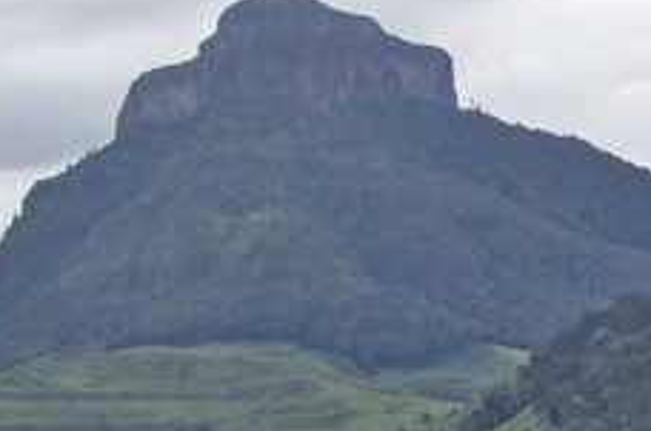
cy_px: 437
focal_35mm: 206
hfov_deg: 9.7
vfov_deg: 6.6
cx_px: 957
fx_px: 3717
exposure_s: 1/320
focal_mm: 26
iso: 100
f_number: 6.3
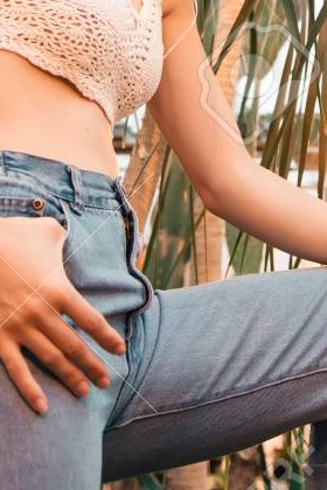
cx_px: 211
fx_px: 1308
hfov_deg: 14.2
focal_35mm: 96
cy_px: -140
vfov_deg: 19.6
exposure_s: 1/160
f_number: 4
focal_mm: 31
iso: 400
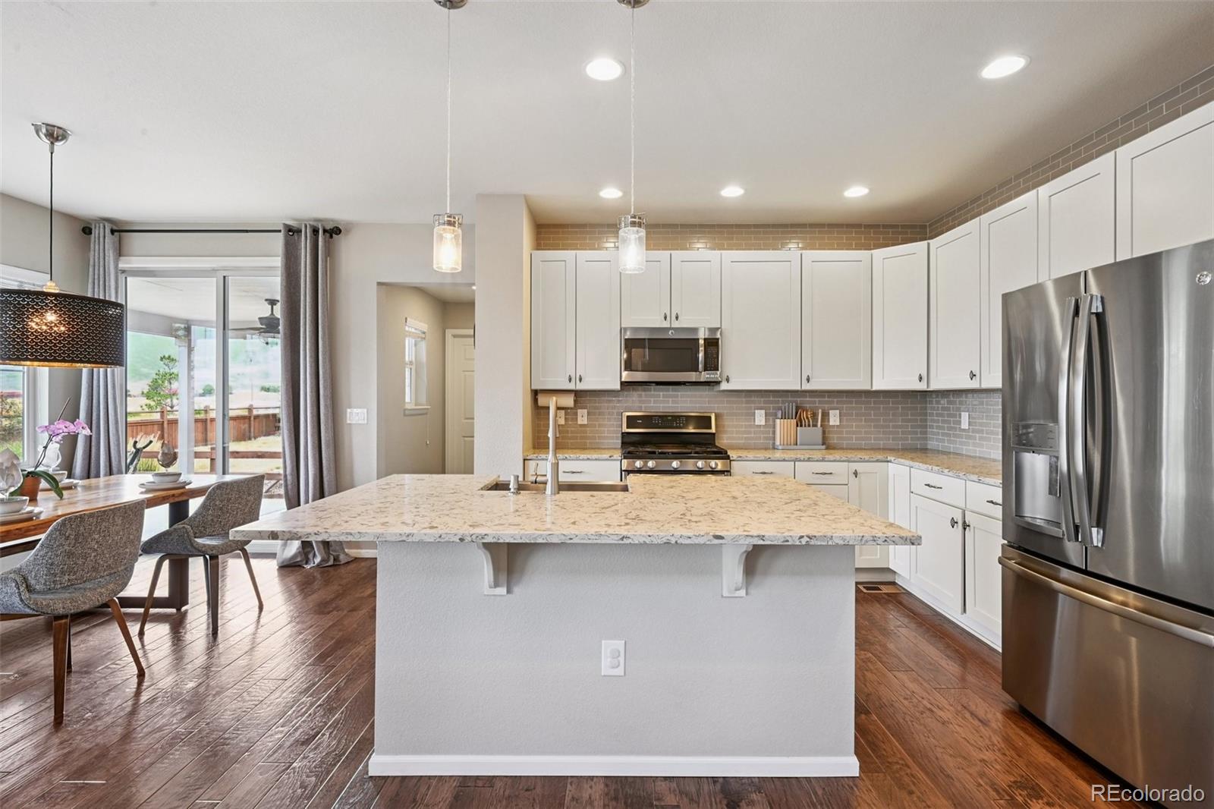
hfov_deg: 95.0
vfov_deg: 72.0
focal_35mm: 16
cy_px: 404
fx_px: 556
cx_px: 607
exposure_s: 1/4
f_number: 11
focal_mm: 16.5
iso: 400
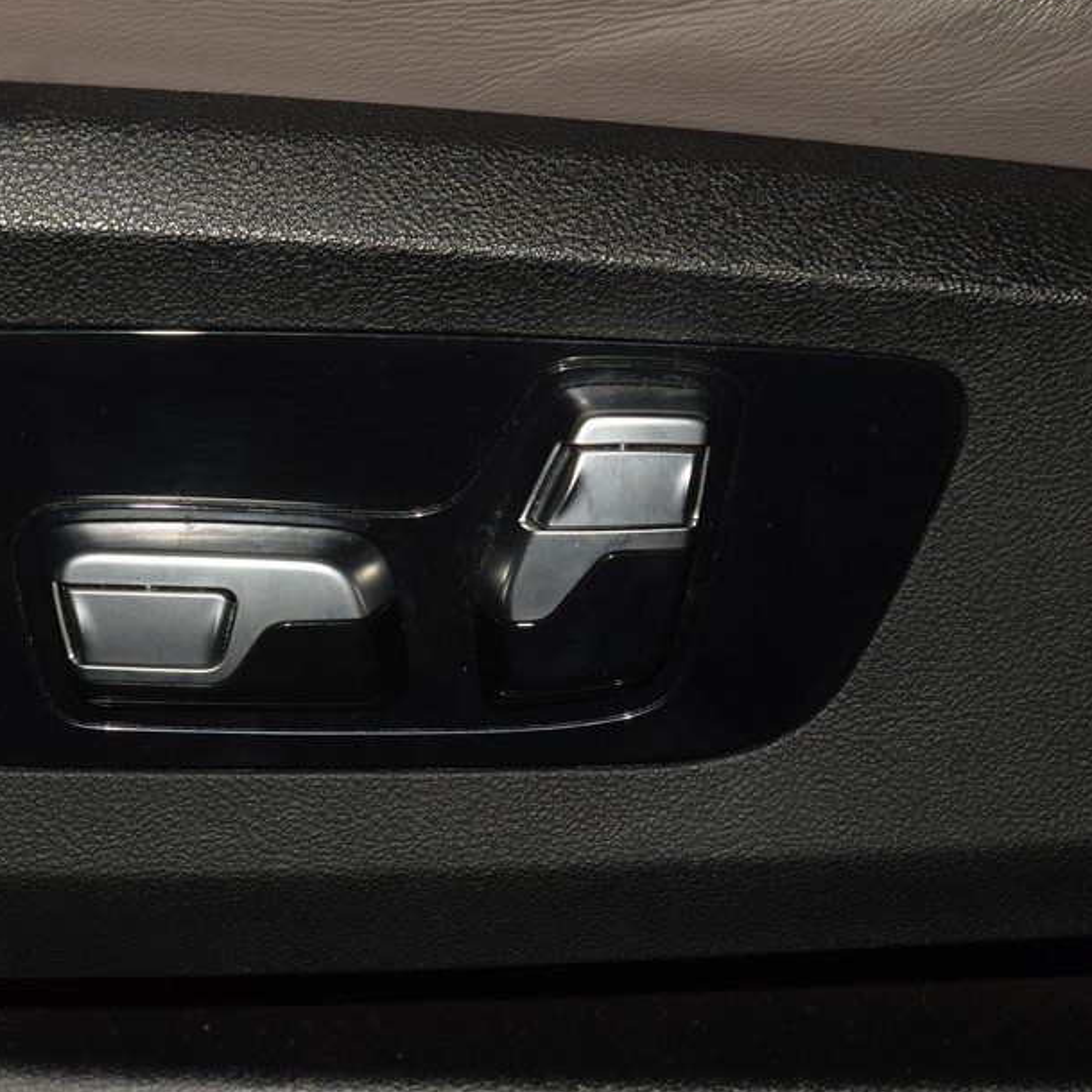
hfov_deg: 11.6
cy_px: 557
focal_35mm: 150
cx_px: 222
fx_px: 5354
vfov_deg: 11.6
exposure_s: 1/125
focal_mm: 70
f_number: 8
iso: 100
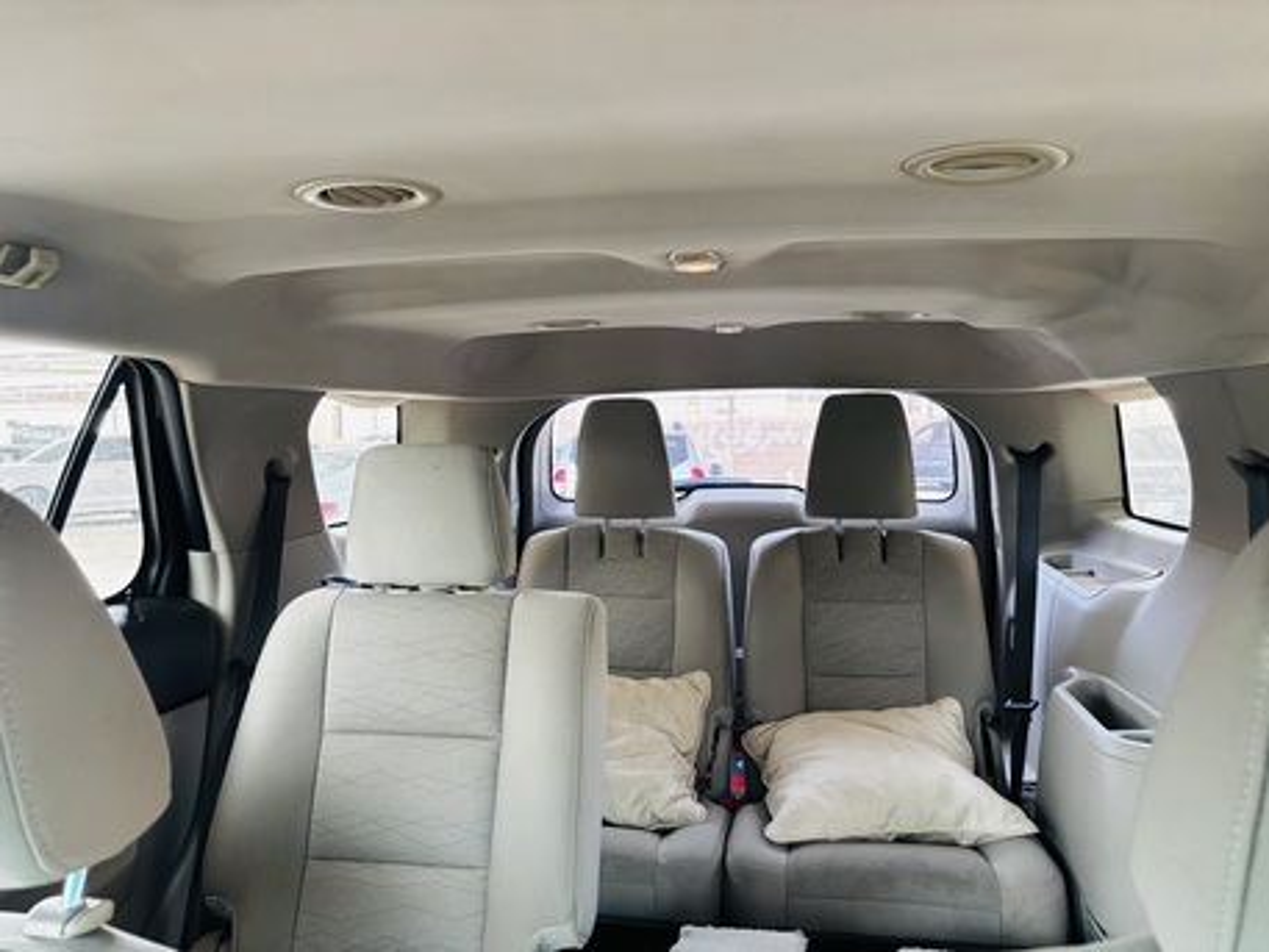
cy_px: 476
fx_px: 953
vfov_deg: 53.1
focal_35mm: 26
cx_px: 634
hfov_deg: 67.3
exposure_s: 1/109
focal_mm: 5.96
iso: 125
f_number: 1.6
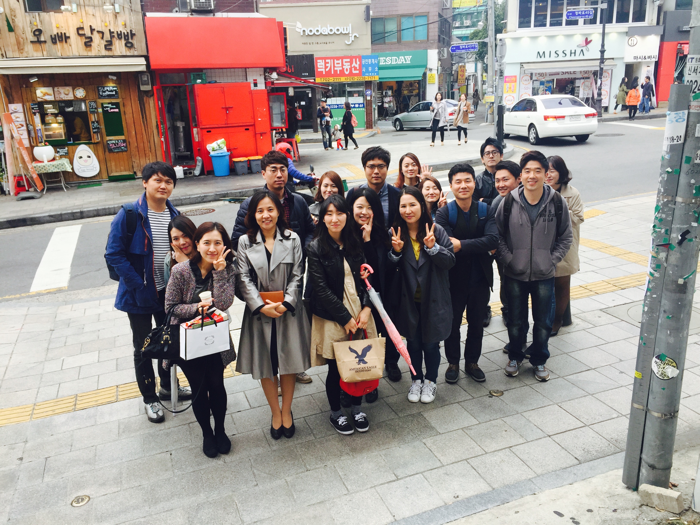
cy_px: 262
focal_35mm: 29
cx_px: 350
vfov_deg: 48.2
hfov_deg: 61.7
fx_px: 586
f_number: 2.2
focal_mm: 4.15
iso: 32
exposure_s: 1/230
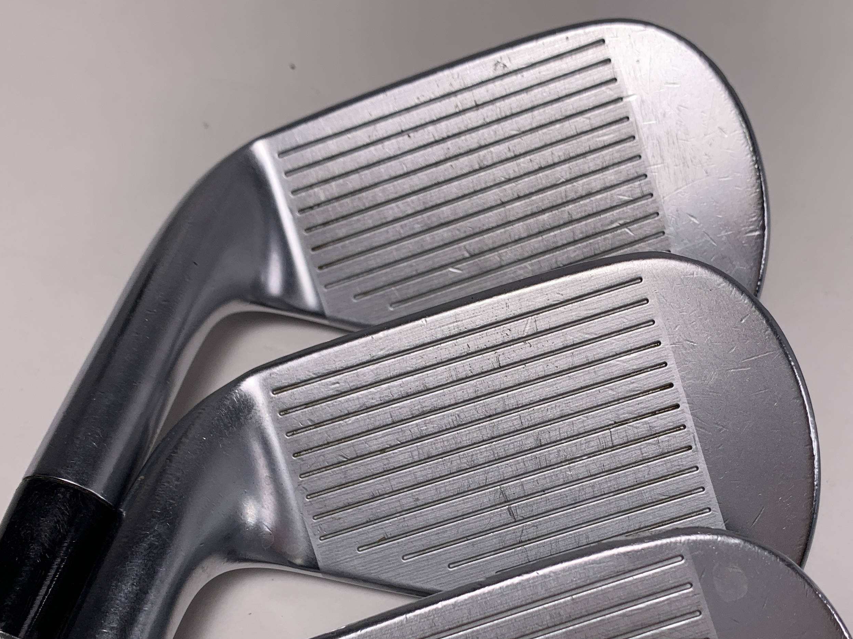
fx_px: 1035
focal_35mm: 42
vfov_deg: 33.8
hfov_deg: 44.6
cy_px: 460
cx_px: 506
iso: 25
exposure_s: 1/643
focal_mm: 4.25
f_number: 1.8
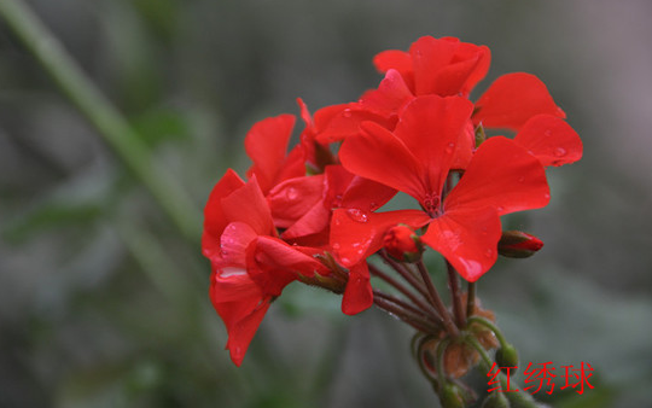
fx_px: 6026
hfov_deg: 6.2
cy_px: 175
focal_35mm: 339
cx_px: 298
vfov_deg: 3.9
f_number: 5.6
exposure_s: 1/30
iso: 200
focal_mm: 200
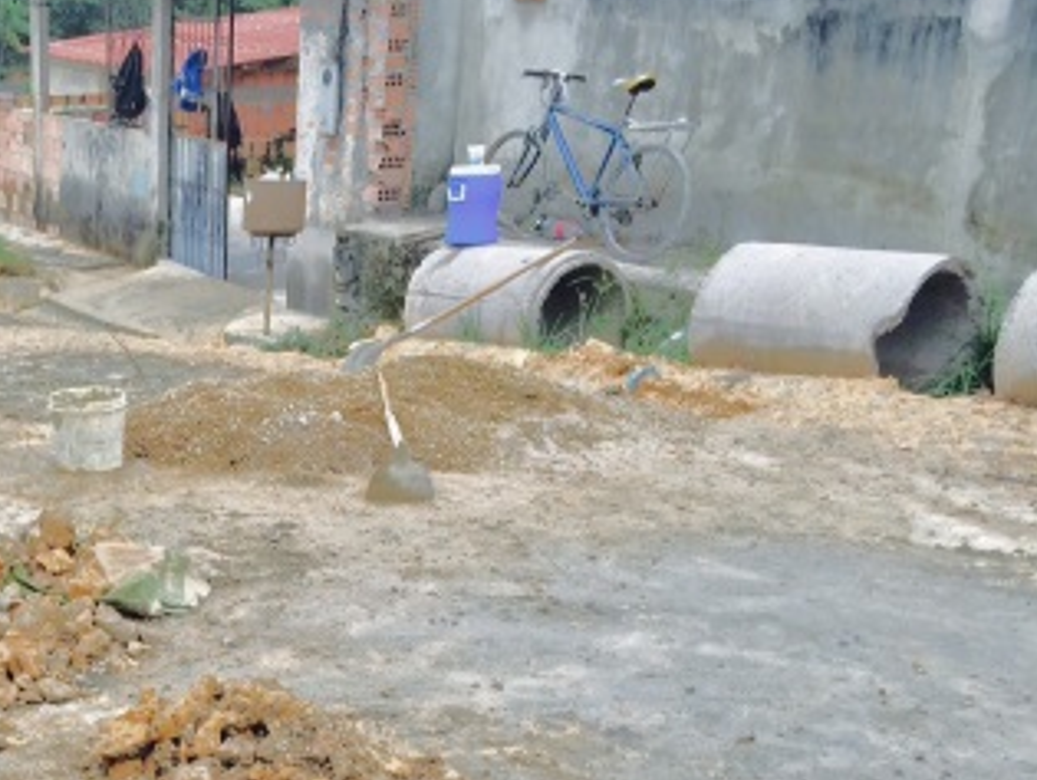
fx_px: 1710
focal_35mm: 57
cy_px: 660
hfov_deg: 31.6
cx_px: 36
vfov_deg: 25.1
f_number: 2.2
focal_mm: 4.15
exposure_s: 1/266
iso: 32
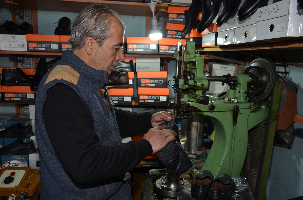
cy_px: 100
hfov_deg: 57.3
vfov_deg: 39.8
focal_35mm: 33
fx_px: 277
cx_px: 152
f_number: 4
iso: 280
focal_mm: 22
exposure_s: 1/60
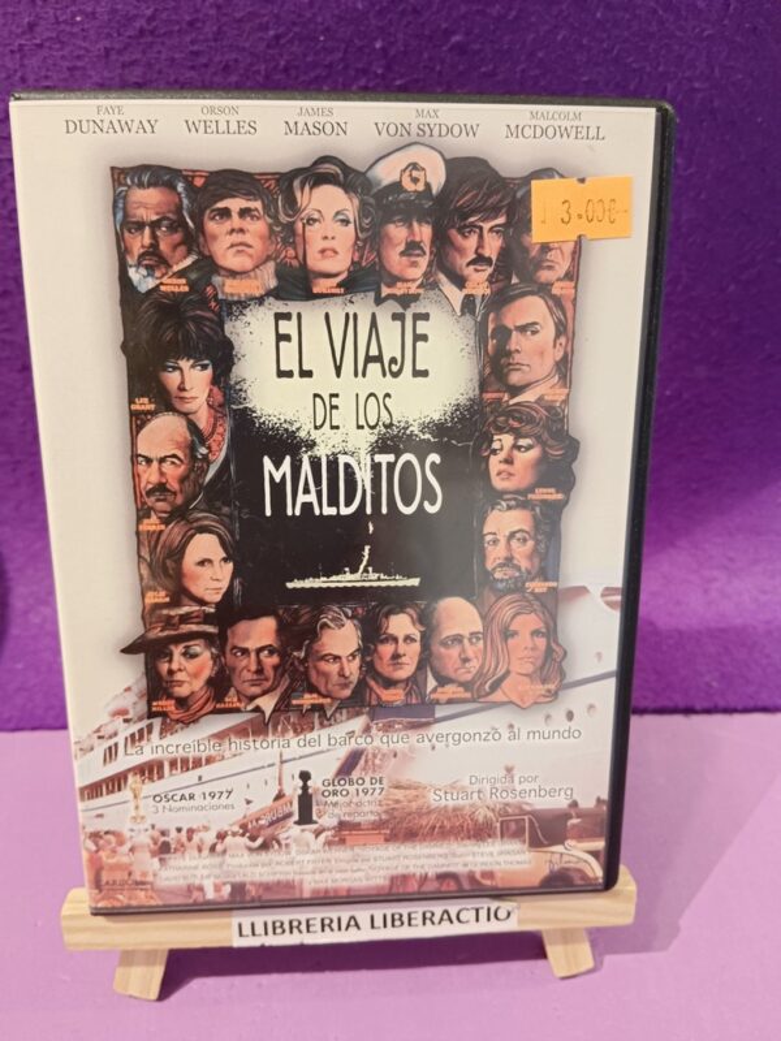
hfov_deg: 53.1
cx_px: 390
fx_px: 782
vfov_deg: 67.3
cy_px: 520
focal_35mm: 26
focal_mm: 3.96
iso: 1470
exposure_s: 1/50
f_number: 1.8
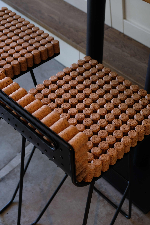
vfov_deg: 35.6
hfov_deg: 24.2
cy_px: 112
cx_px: 75
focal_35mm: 56
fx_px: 350
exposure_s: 1/20
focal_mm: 37.4
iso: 400
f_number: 5
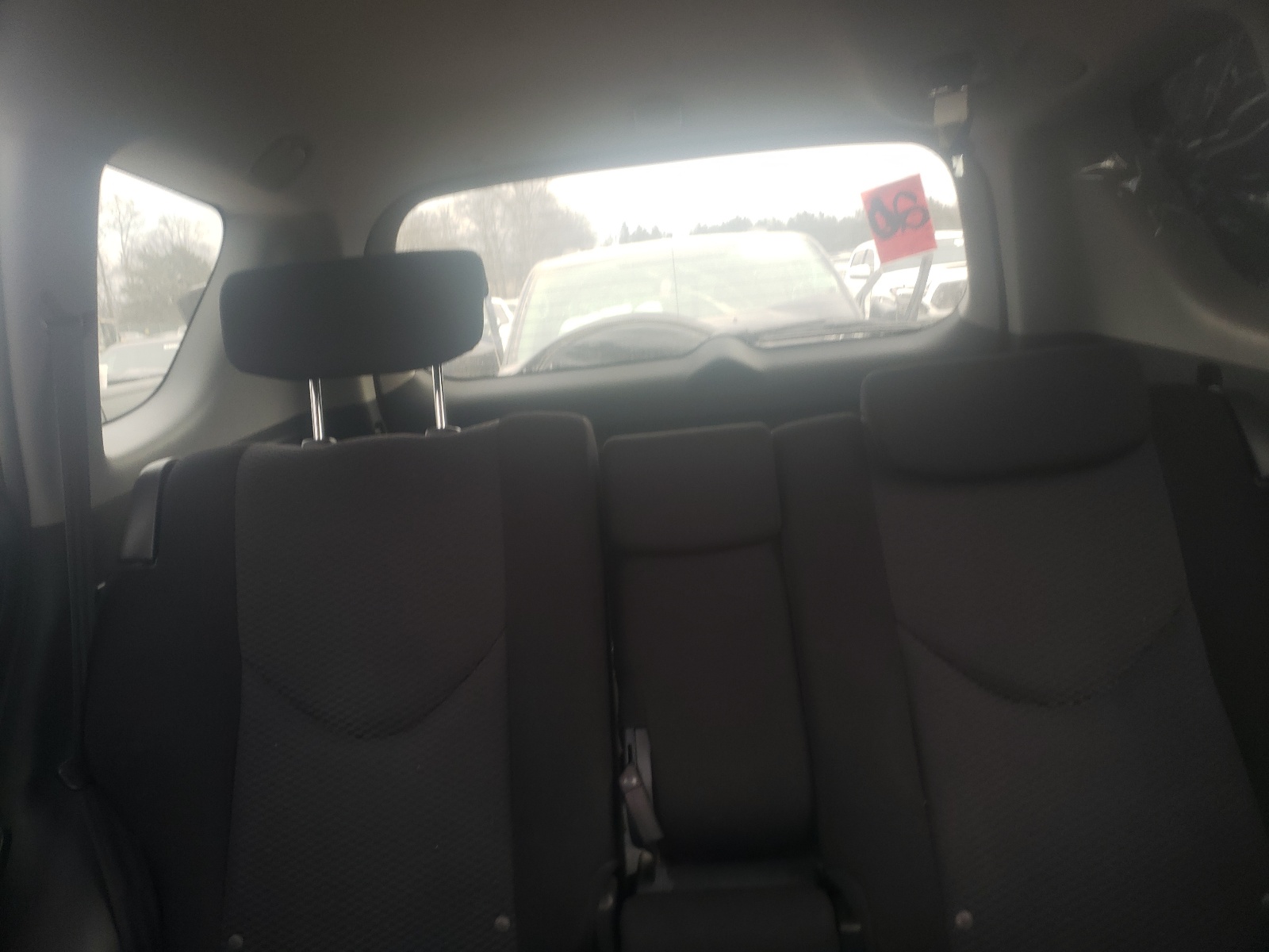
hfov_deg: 67.3
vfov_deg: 53.1
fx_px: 953
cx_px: 634
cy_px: 476
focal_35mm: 26
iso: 54
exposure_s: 1/60.2
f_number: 1.5
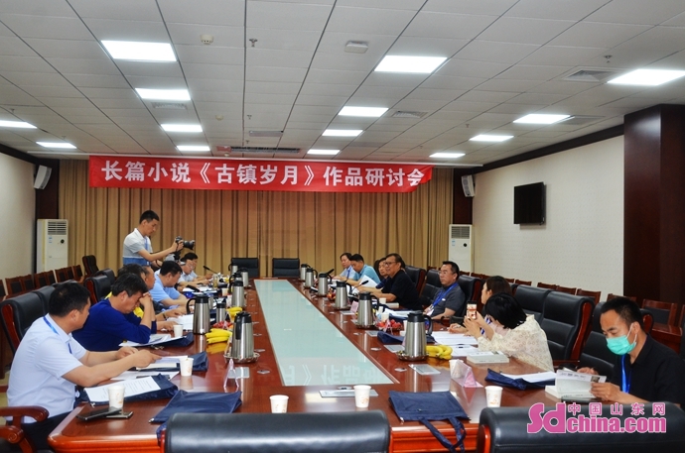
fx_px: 627
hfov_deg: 57.3
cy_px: 226
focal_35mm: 33
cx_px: 342
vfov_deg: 39.8
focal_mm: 22
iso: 560
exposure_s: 1/60
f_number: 3.8
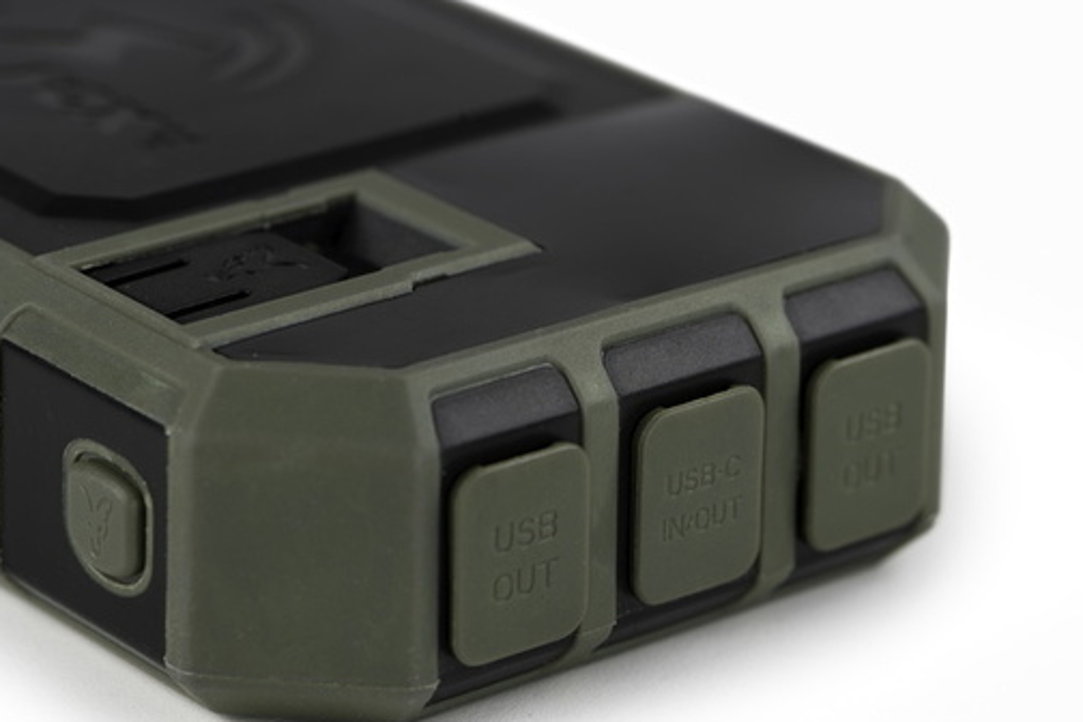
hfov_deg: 16.4
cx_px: 550
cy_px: 404
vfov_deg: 11.0
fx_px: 3760
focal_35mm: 125
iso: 100
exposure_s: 1/160
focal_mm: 105
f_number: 13
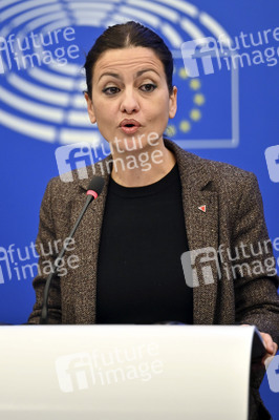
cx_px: 140
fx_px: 2329
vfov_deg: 10.3
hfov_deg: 6.9
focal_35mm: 200
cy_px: 210
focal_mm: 200
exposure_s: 1/160
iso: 640
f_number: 2.8
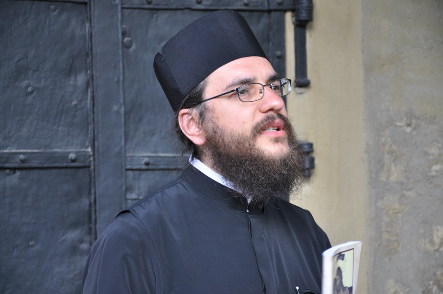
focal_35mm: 135
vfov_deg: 10.1
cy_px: 147
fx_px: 1659
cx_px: 222
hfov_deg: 15.2
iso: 200
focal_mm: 90
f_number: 5.3
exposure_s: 1/50
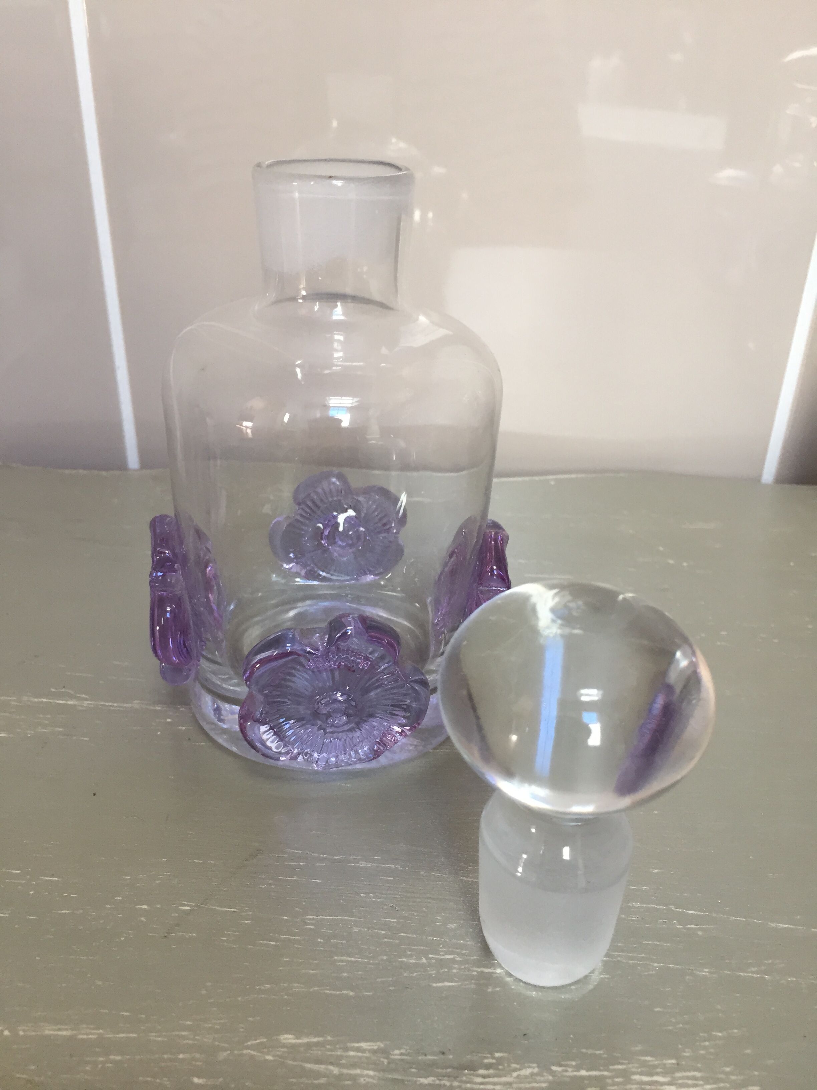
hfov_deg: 48.2
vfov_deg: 61.7
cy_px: 545
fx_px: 913
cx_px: 408
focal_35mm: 29
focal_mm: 4.15
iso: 125
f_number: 2.2
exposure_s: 1/33
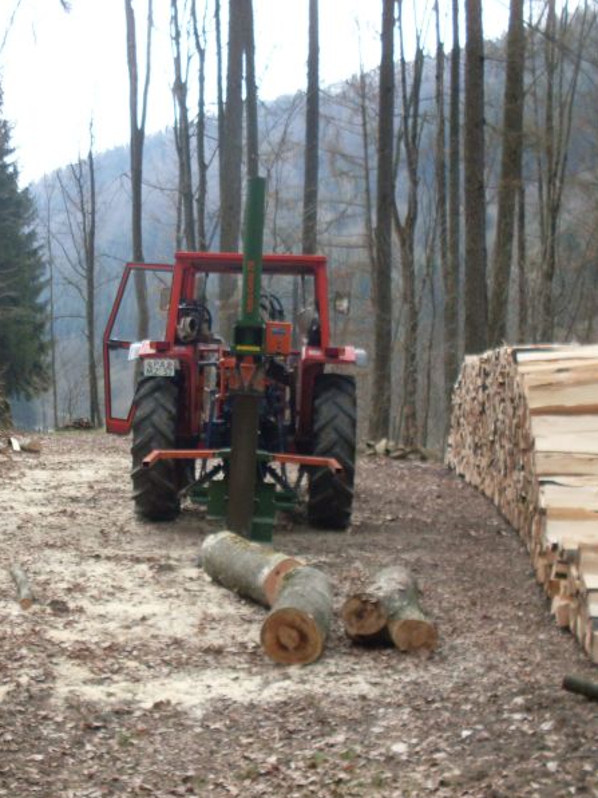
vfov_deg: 37.5
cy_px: 400
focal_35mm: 51
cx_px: 166
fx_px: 1175
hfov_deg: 28.2
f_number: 2.8
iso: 80
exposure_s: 1/125
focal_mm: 6.3
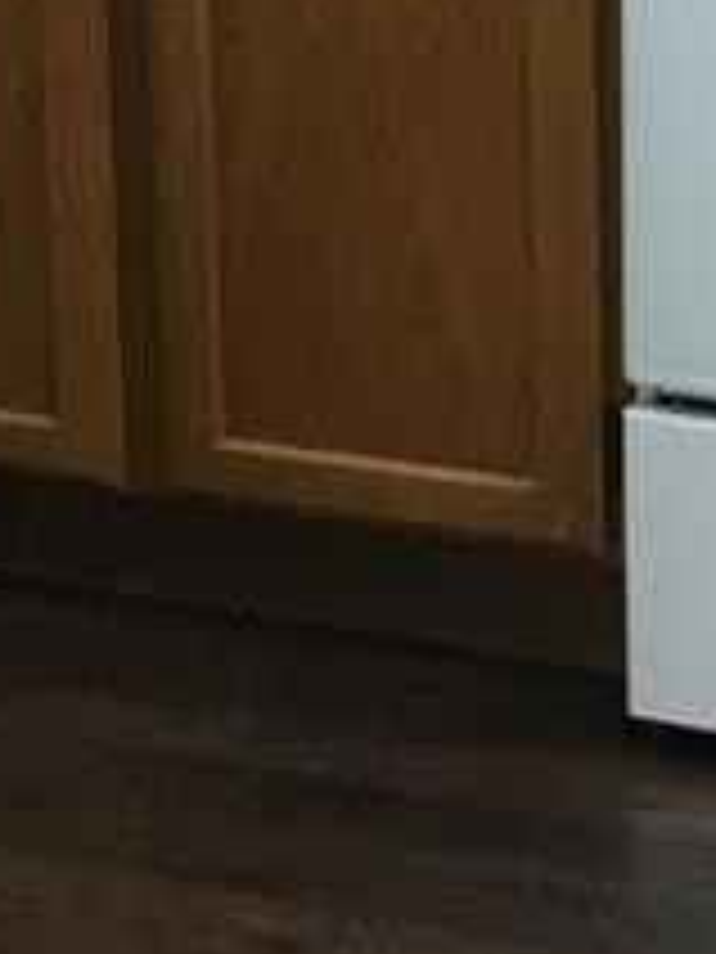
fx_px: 5654
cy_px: 153
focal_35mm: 205
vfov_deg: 9.6
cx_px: 597
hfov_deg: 7.2
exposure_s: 1/30
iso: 64
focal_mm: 4.15
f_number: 2.2
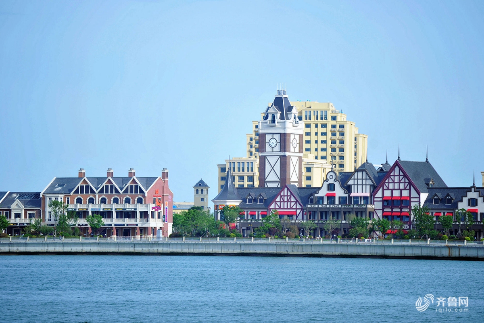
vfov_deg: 6.9
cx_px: 242
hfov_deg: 10.3
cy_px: 162
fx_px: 2689
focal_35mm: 200
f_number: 3.2
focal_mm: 200
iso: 200
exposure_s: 1/1600
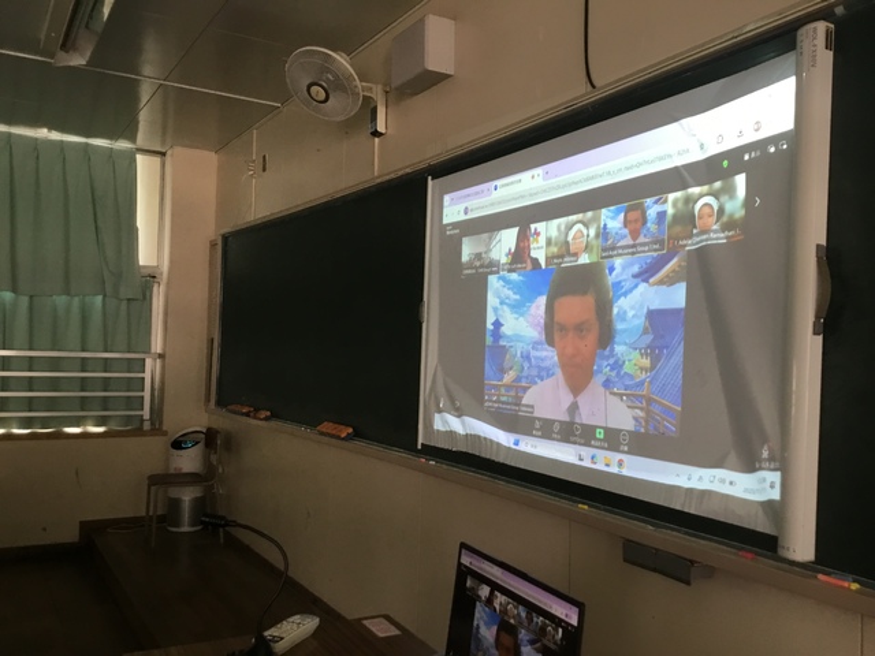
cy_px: 328
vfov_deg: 45.4
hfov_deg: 58.4
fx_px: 784
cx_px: 438
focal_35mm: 31
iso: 80
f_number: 2.4
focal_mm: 3.3
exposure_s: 1/30
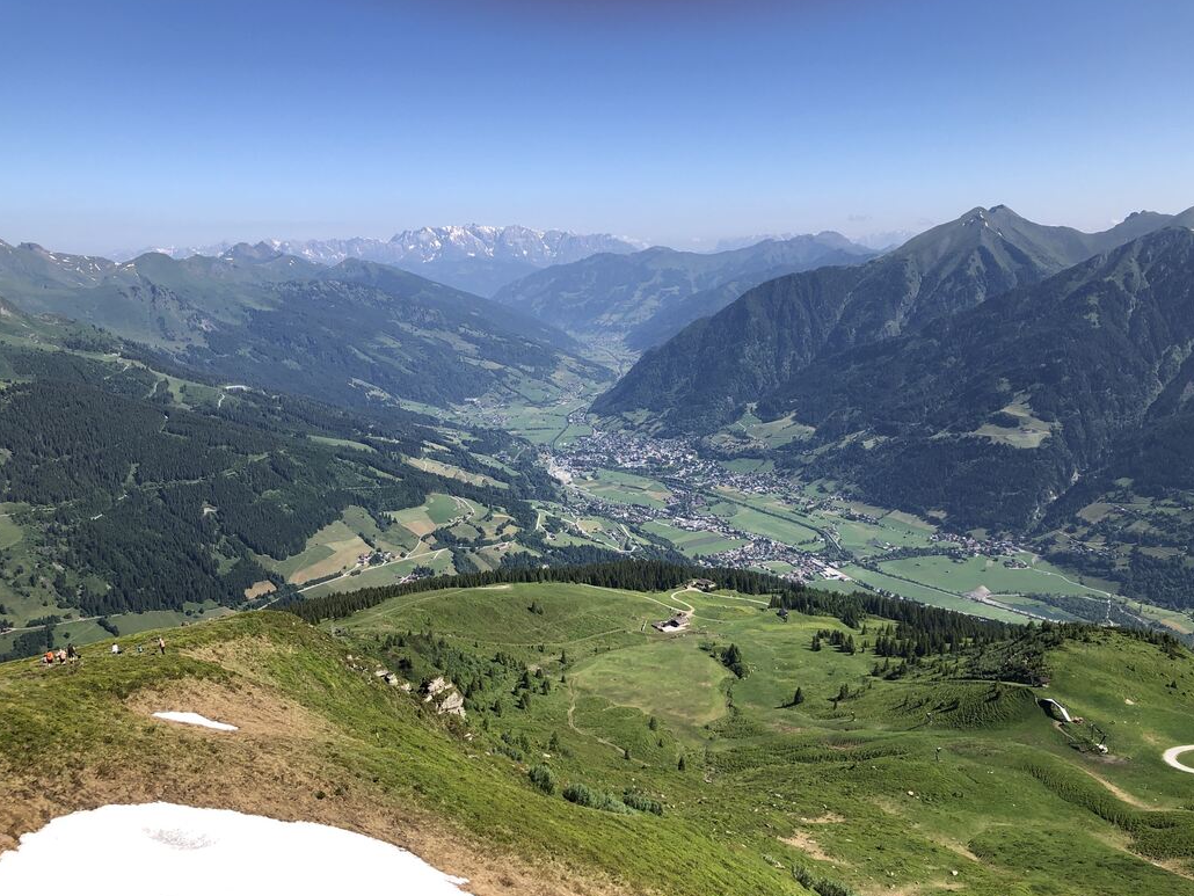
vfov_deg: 48.2
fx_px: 1001
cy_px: 449
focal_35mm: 29
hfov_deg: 61.6
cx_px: 611
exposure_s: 1/1621
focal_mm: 3.99
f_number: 1.8
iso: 20
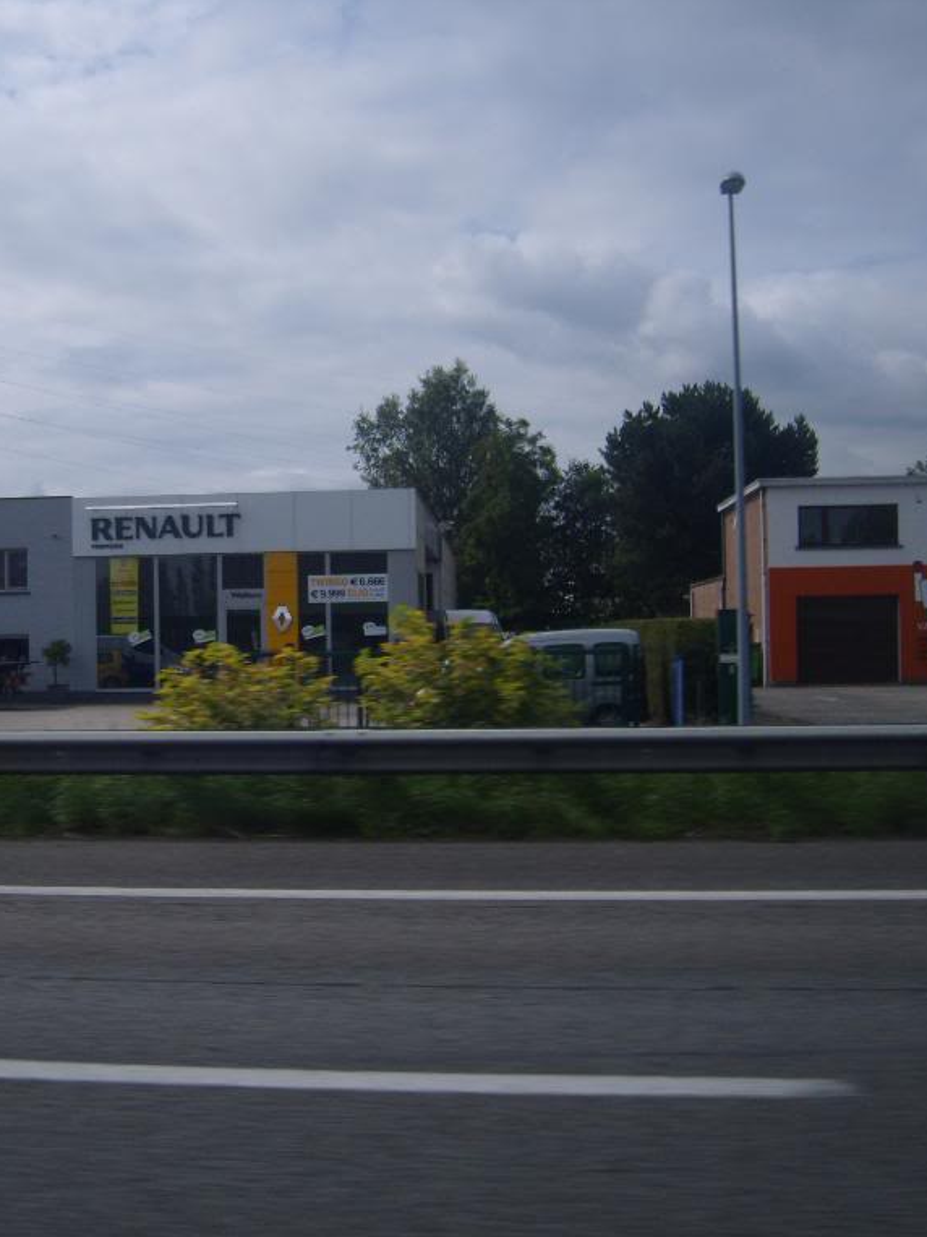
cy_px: 616
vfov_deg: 40.4
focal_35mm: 47
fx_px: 1679
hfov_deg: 30.1
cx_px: 173
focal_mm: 7.4
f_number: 7.1
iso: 80
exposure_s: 1/750
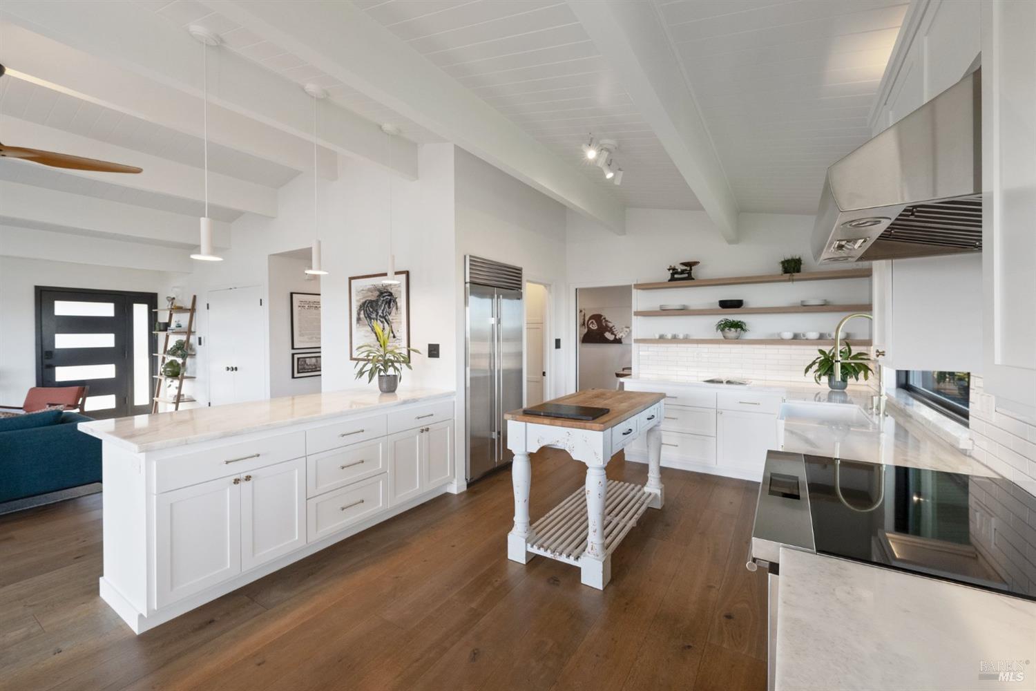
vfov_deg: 77.3
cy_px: 346
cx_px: 518
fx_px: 432
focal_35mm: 15
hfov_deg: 100.4
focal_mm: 15
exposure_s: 1/100
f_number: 8
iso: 640
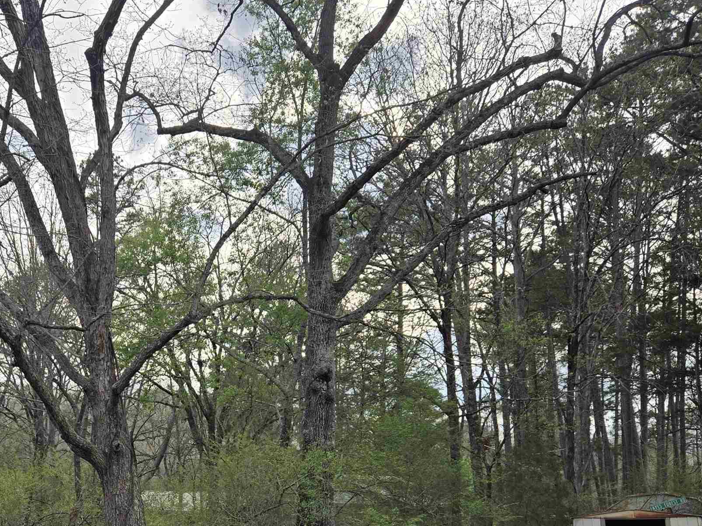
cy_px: 458
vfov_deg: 31.5
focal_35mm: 44
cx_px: 147
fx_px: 892
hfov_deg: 41.2
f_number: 1.8
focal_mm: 5.4
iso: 25
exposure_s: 1/1232
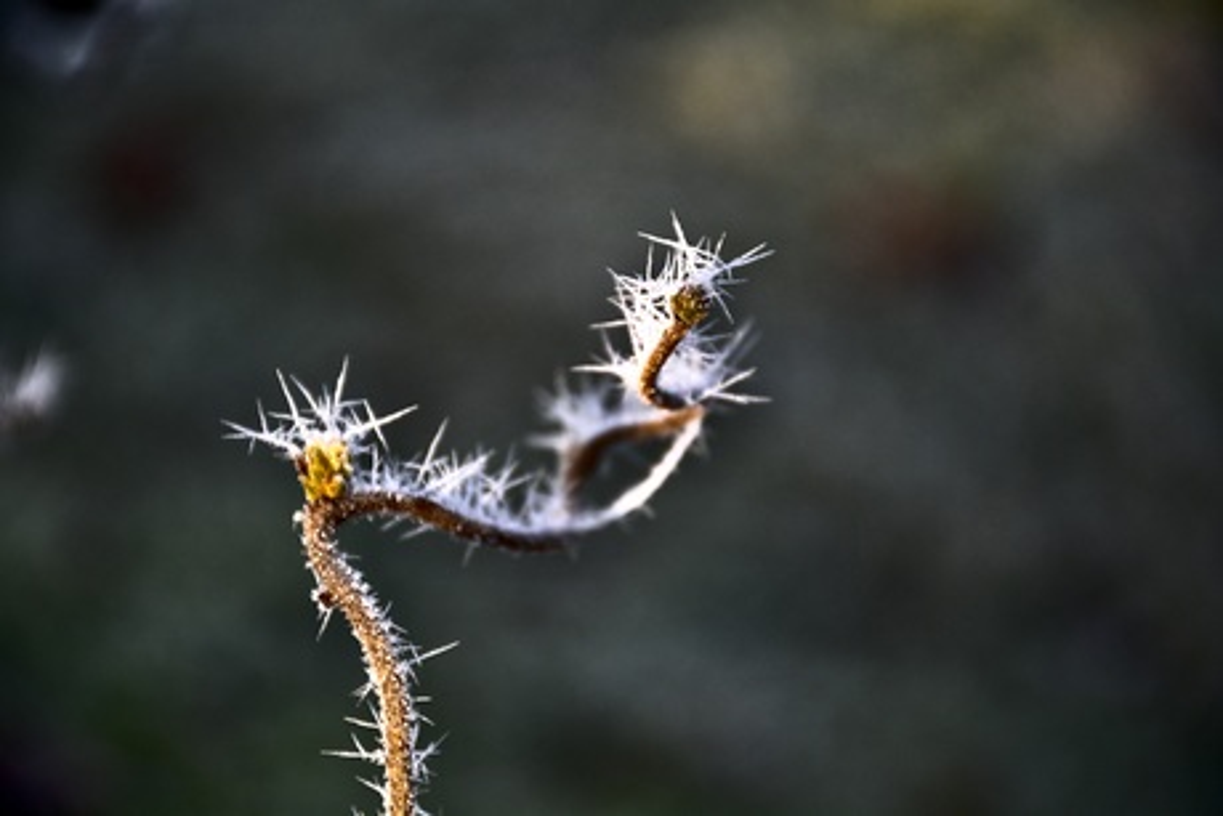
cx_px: 612
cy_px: 408
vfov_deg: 6.5
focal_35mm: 210
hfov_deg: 9.8
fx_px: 7136
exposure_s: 1/200
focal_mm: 140
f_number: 5.6
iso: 800
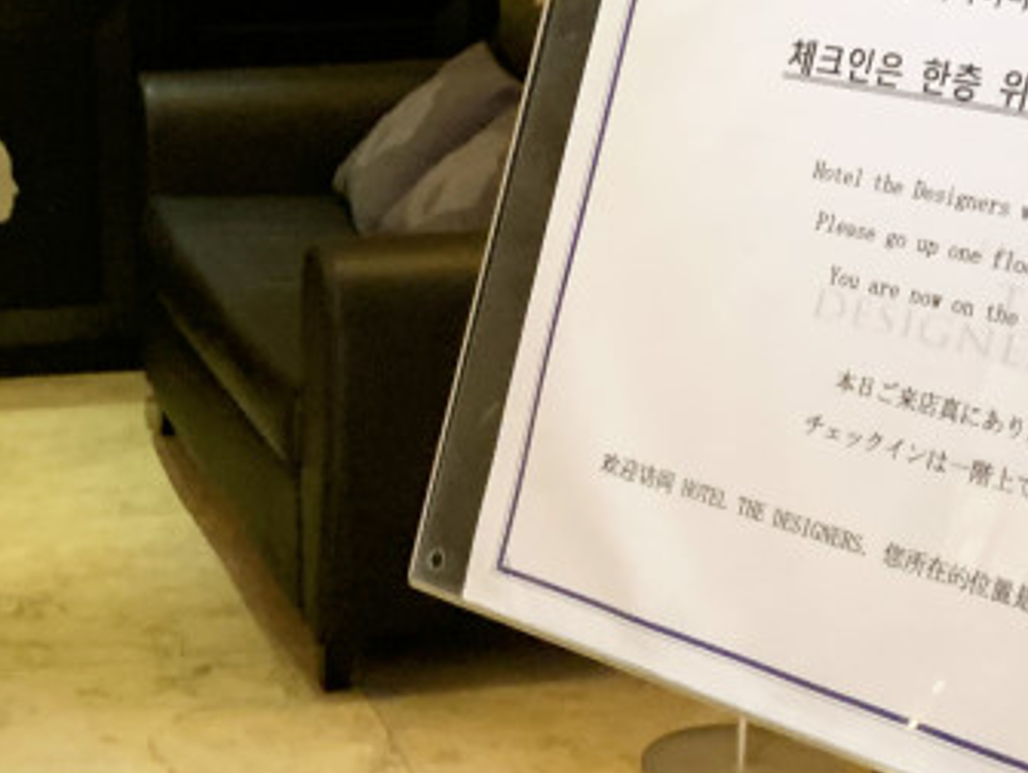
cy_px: 368
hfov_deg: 21.0
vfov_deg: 15.9
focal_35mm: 93
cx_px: 417
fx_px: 2765
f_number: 1.8
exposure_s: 1/30
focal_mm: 4.25
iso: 500
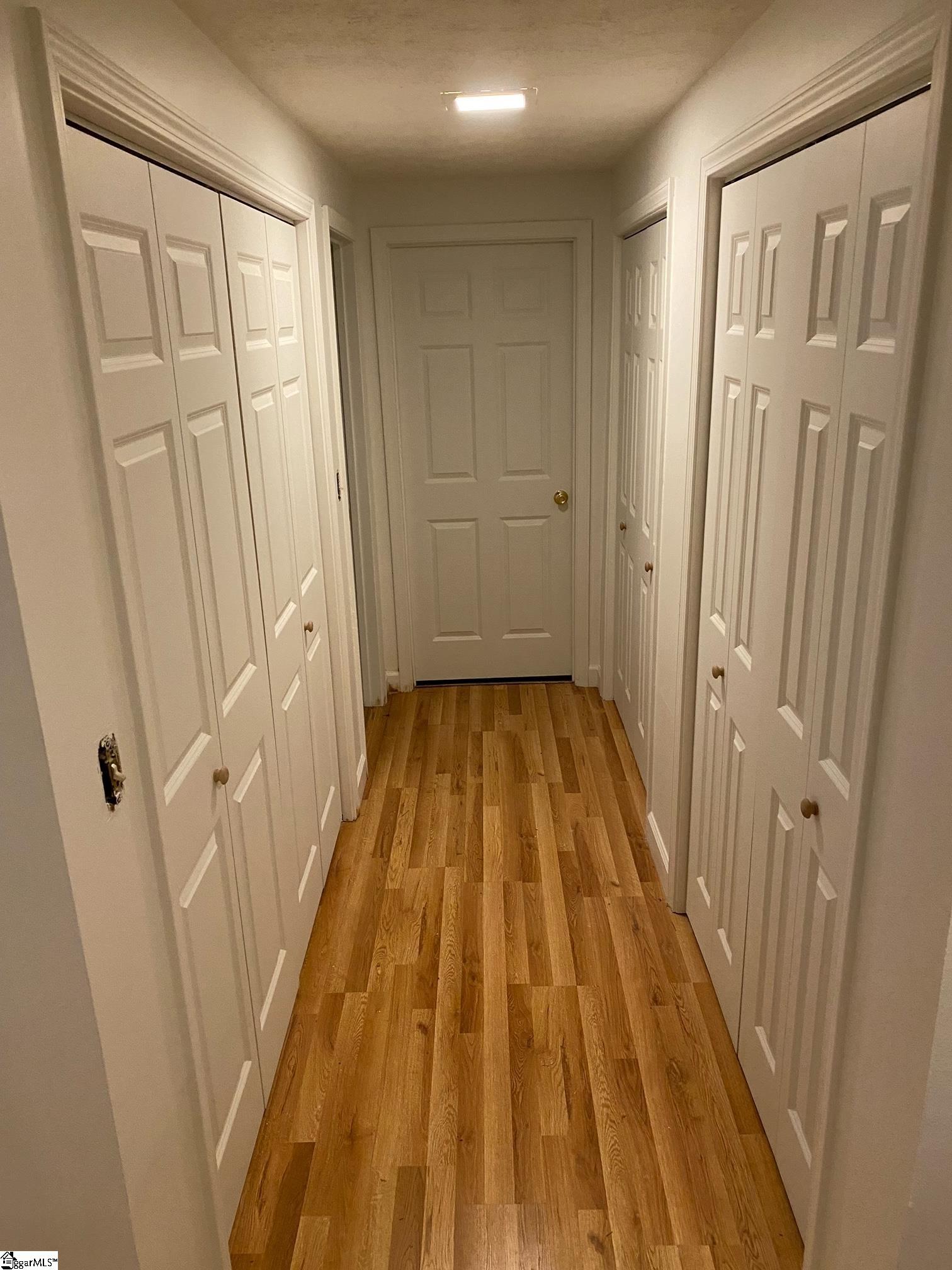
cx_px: 476
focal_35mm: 26
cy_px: 635
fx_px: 953
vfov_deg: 67.3
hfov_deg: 53.1
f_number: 1.8
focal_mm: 4.25
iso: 400
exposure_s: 1/60
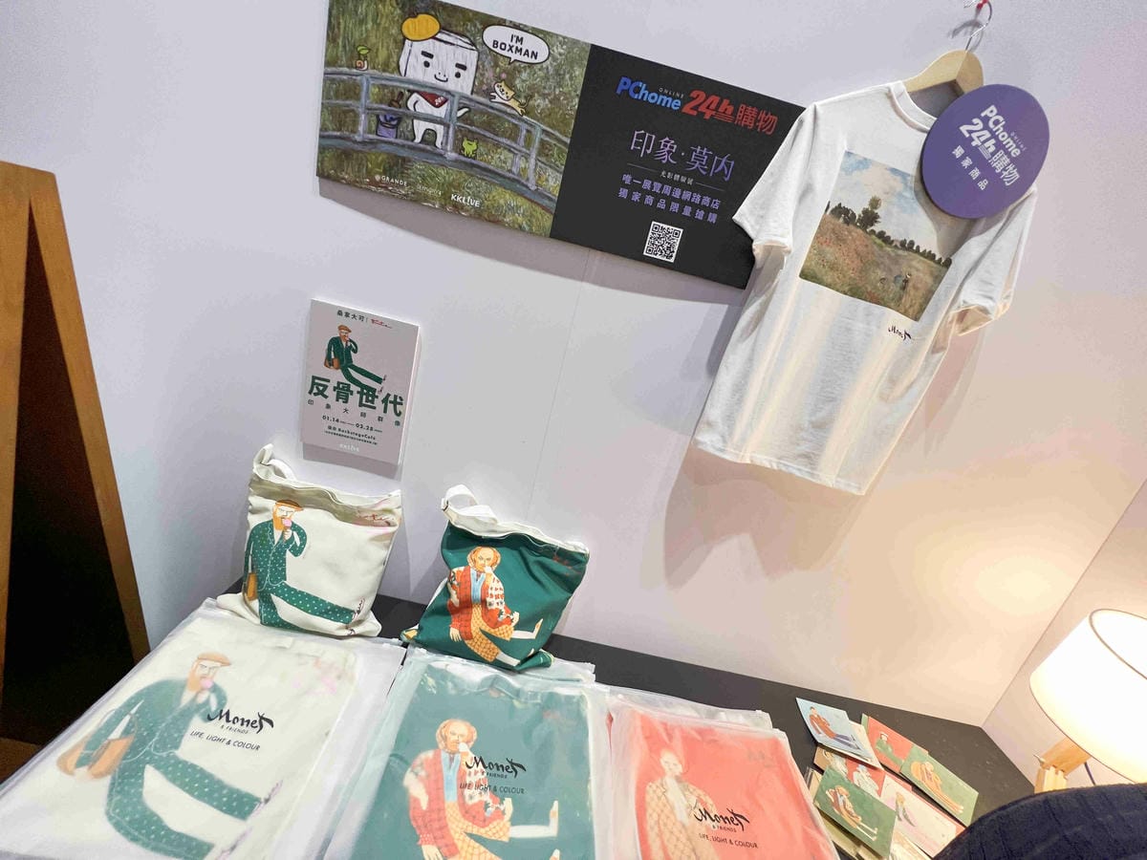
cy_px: 430
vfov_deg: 89.9
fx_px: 431
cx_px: 574
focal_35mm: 13
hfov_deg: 106.2
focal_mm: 1.57
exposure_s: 1/60
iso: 160
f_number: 1.8
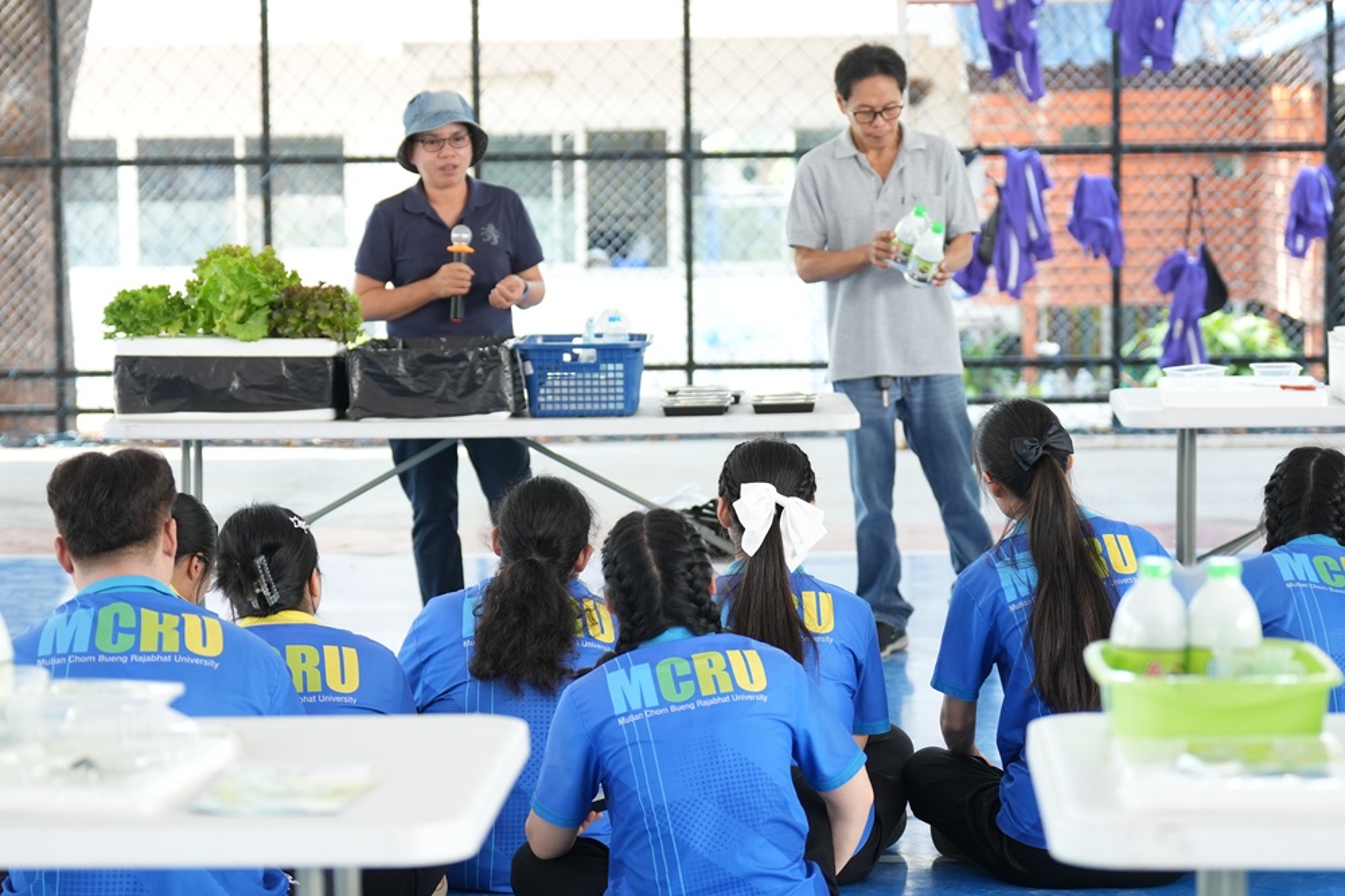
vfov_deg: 13.0
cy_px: 448
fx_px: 3921
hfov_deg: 19.5
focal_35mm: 105
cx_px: 672
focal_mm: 70
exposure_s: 1/160
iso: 640
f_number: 2.8
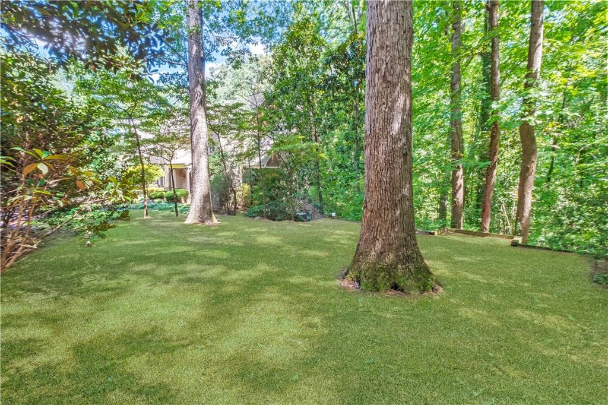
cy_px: 202
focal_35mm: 15
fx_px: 253
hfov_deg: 100.4
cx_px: 304
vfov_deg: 77.3
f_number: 16
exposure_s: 1/2
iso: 200
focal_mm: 10
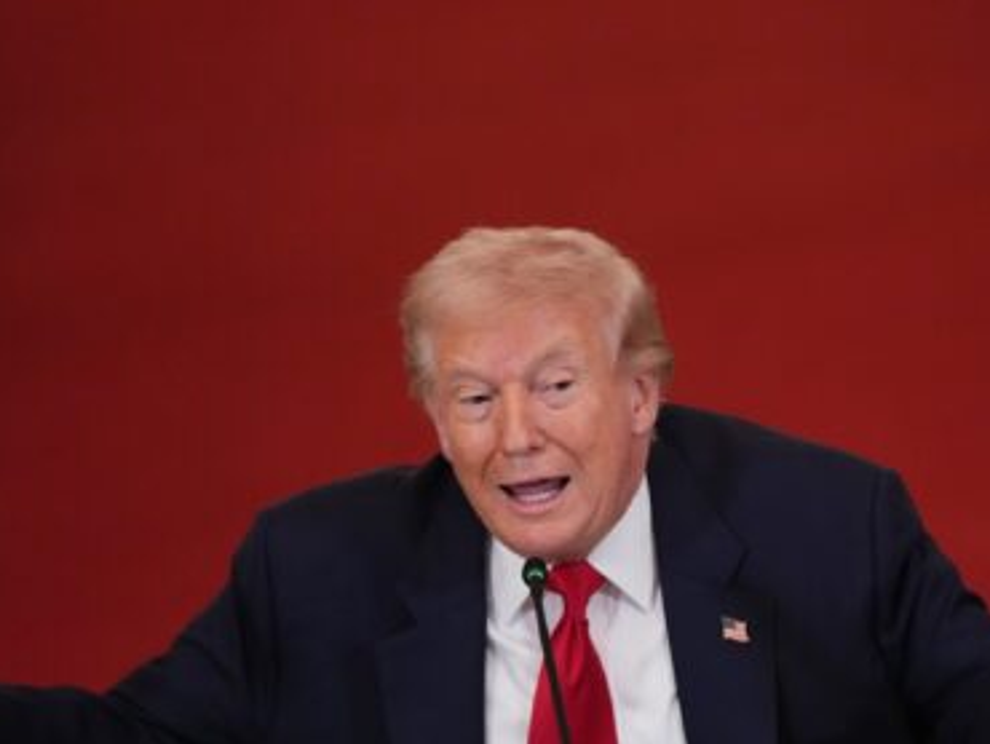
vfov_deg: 4.6
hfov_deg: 6.1
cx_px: 551
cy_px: 372
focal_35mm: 327
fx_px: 9358
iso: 5000
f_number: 2.8
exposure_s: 1/400
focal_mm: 200
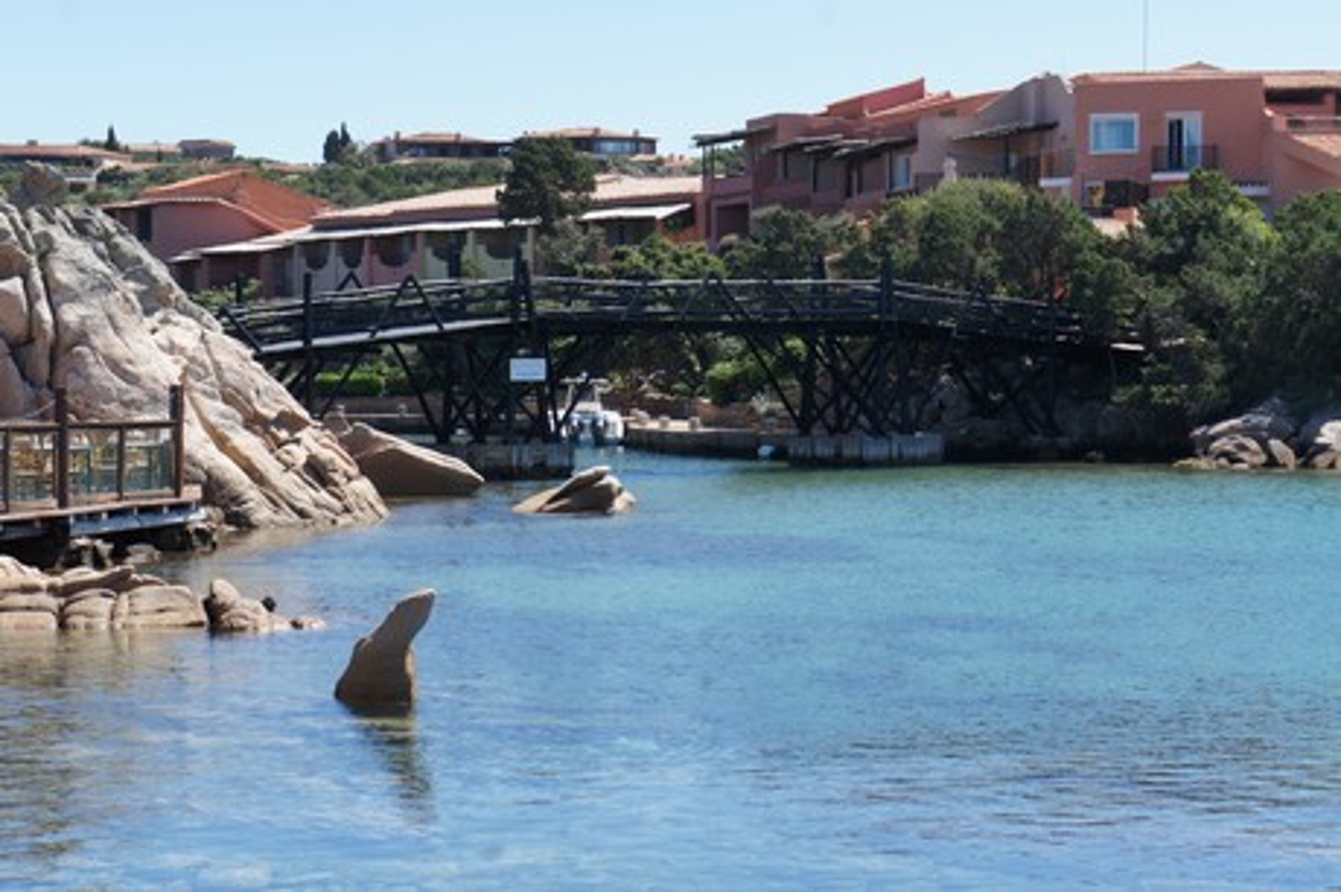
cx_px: 670
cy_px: 446
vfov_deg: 16.5
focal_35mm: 82
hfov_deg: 24.6
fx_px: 3071
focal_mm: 55
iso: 200
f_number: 9
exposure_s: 1/250
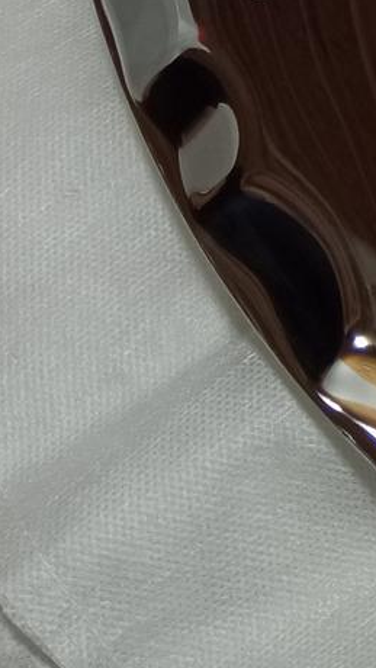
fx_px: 2267
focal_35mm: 128
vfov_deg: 15.8
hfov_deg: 7.7
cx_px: 1285
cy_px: -218
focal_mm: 3.79
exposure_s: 1/215
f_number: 2.2
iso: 111
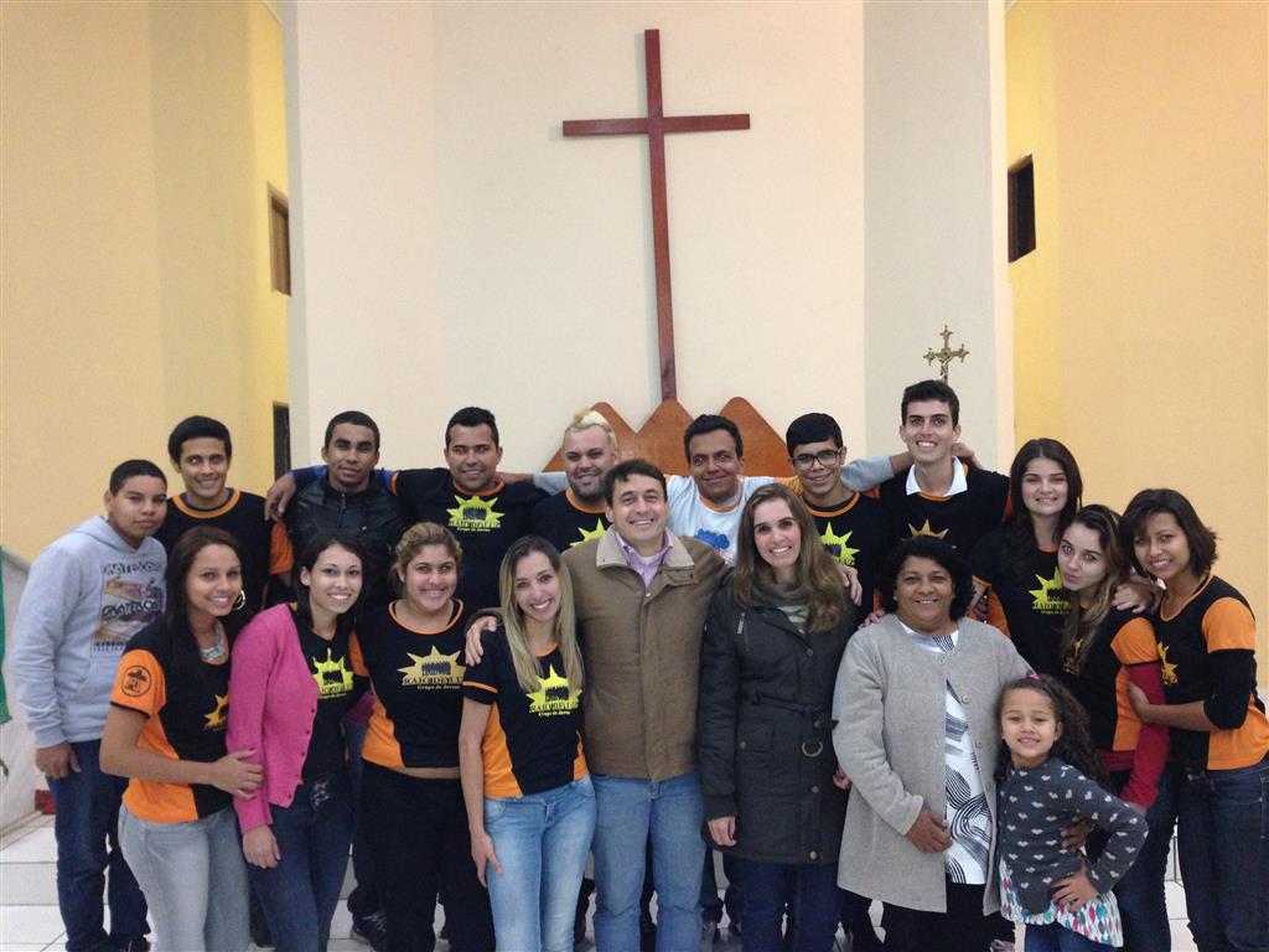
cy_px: 476
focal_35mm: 33
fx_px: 1210
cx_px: 634
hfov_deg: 55.4
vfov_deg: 42.9
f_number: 2.4
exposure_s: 1/20
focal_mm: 4.13
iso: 250
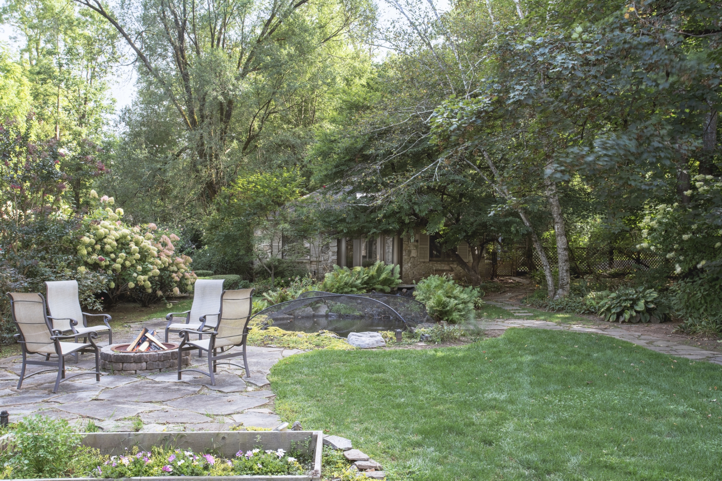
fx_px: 642
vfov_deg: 41.1
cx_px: 361
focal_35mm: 32
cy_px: 240
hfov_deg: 58.7
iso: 400
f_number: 11
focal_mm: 32
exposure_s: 1/40
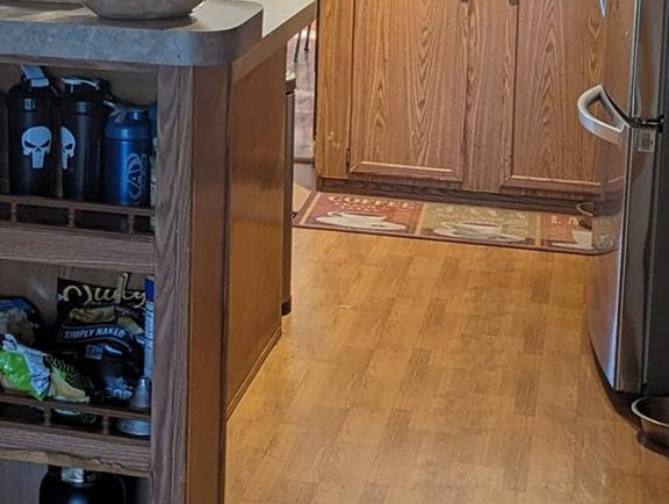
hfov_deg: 22.5
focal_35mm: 85
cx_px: 89
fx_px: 1645
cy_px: -12
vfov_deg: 17.0
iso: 80
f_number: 1.85
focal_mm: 6.81
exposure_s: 1/30
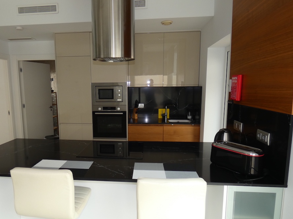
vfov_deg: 56.7
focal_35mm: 24
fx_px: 203
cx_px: 123
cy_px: 118
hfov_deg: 71.1
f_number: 2.8
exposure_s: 1/40
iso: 80
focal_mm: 3.6
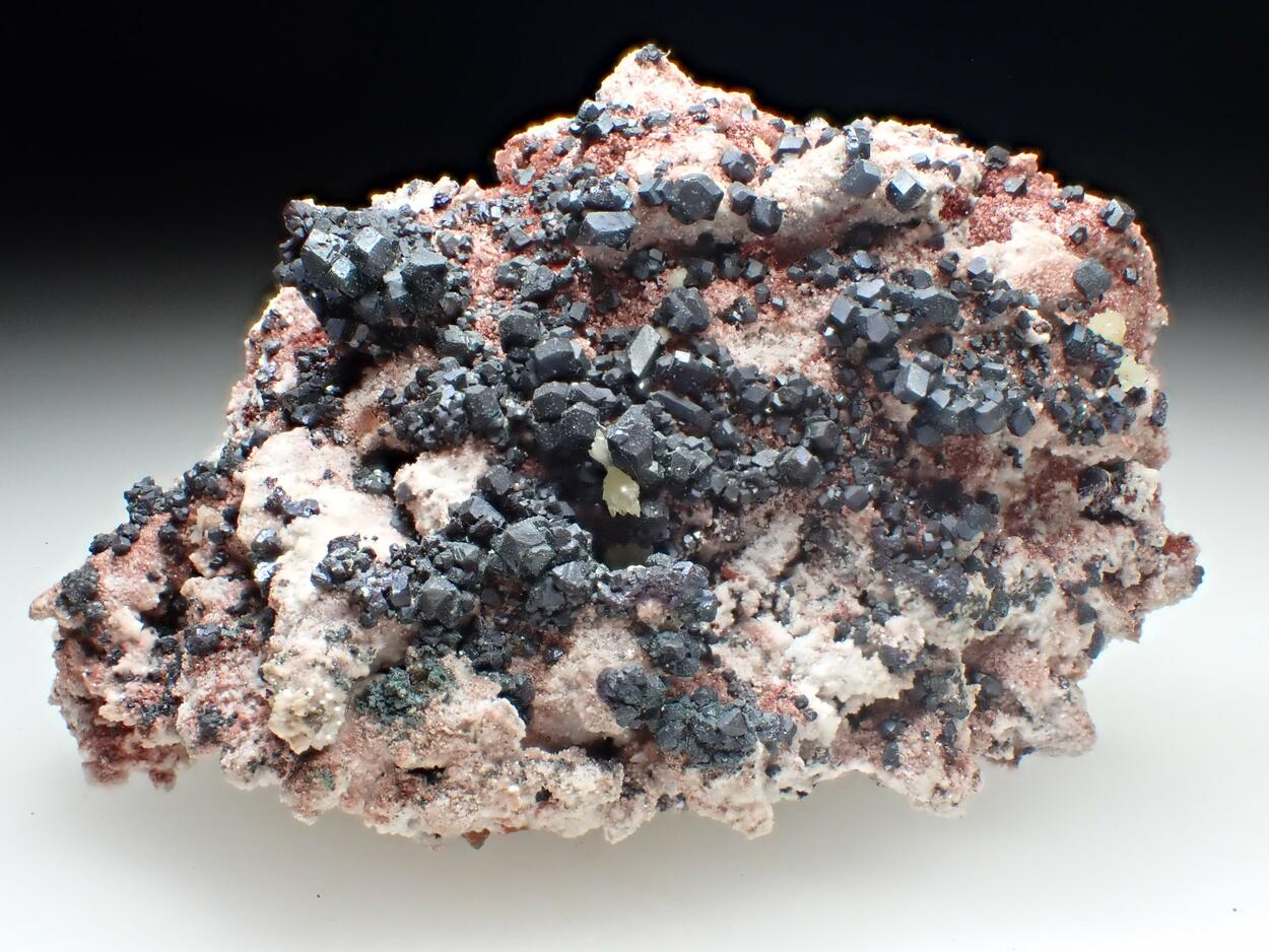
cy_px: 476
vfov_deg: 29.1
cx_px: 634
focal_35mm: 50
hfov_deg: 38.2
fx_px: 1833
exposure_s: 1/200
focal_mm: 9.01
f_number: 4.5
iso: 250
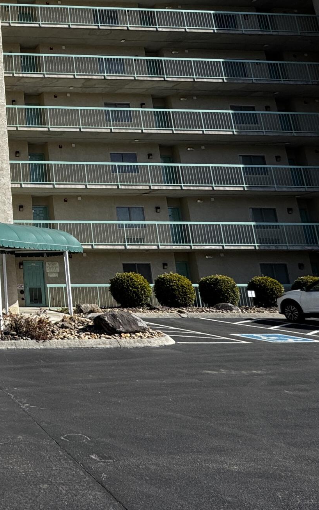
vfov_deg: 55.3
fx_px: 473
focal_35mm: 34
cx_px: -110
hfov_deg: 29.1
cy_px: 163
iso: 50
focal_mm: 2.22
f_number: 2.2
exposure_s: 1/1832
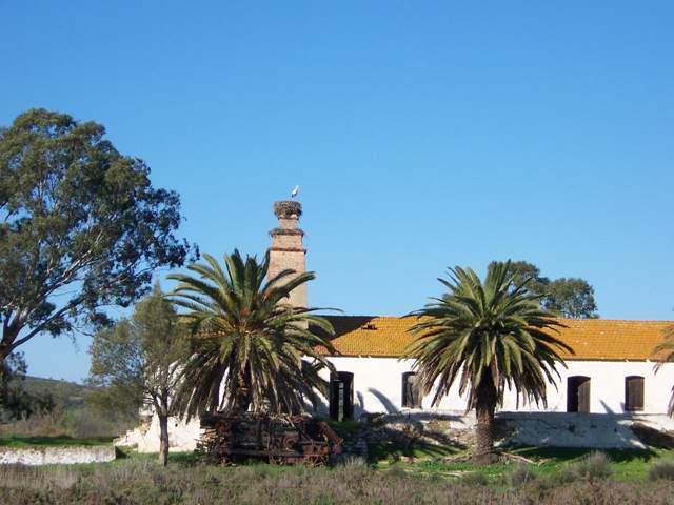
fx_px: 1947
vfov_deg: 14.8
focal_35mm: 100
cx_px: 337
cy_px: 252
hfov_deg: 19.6
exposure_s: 1/500
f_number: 4.9
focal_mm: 16.6
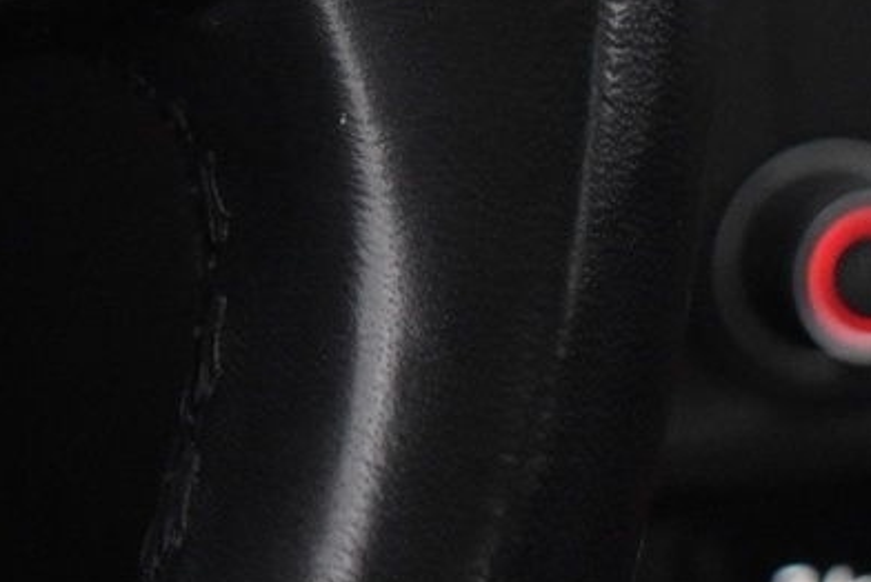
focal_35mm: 161
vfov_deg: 8.4
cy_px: -287
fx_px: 3898
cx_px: -480
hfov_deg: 12.1
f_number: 4
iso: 3200
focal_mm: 26
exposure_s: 1/40
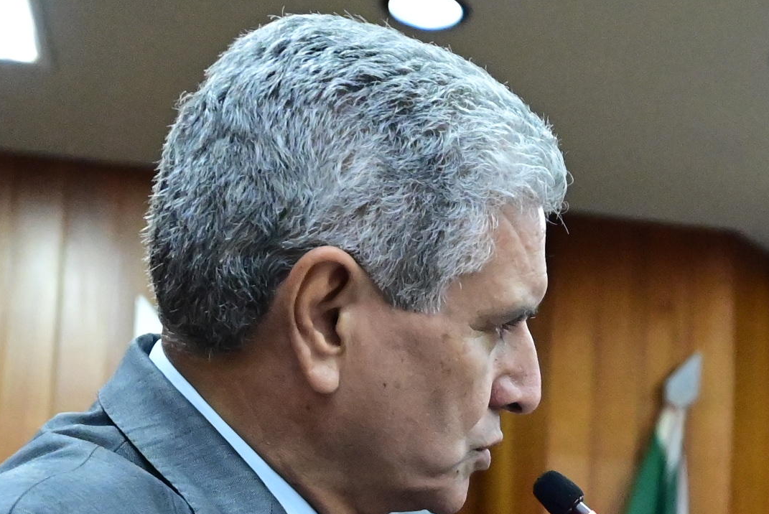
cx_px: 877
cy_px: 634
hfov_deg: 19.6
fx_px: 2116
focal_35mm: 99
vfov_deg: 13.4
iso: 6400
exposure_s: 1/250
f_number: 2.8
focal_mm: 24
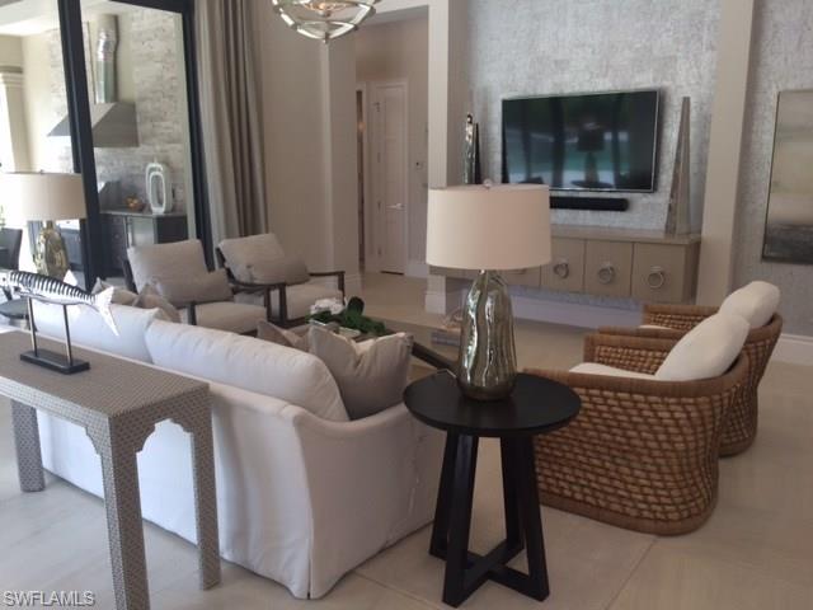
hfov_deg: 61.7
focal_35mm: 29
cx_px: 406
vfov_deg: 48.2
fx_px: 681
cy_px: 305
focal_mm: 4.15
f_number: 2.2
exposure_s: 1/120
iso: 40
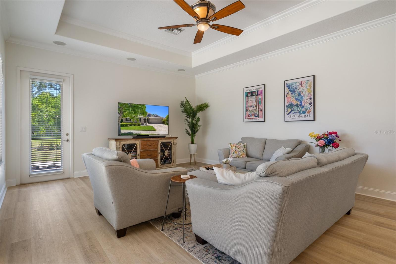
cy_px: 132
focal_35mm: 18
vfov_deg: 67.4
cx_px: 198
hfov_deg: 90.0
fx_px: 198
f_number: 8
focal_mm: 18
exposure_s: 1
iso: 320
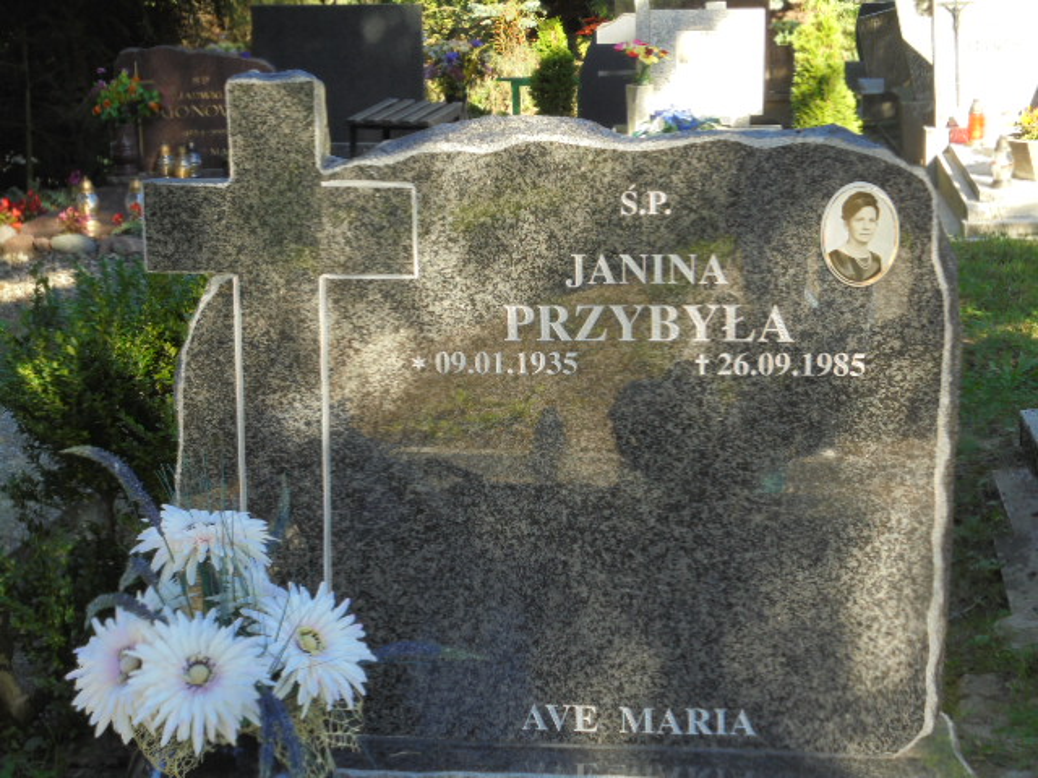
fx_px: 1919
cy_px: 389
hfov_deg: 30.3
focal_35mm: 64
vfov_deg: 22.9
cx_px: 519
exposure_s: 1/60
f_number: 5.6
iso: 100
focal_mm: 11.5
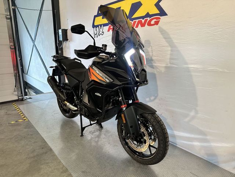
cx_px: 118
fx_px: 163
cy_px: 88
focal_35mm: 24
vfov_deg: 56.8
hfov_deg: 71.6
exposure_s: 1/100
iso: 200
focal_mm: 6.86
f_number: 1.78
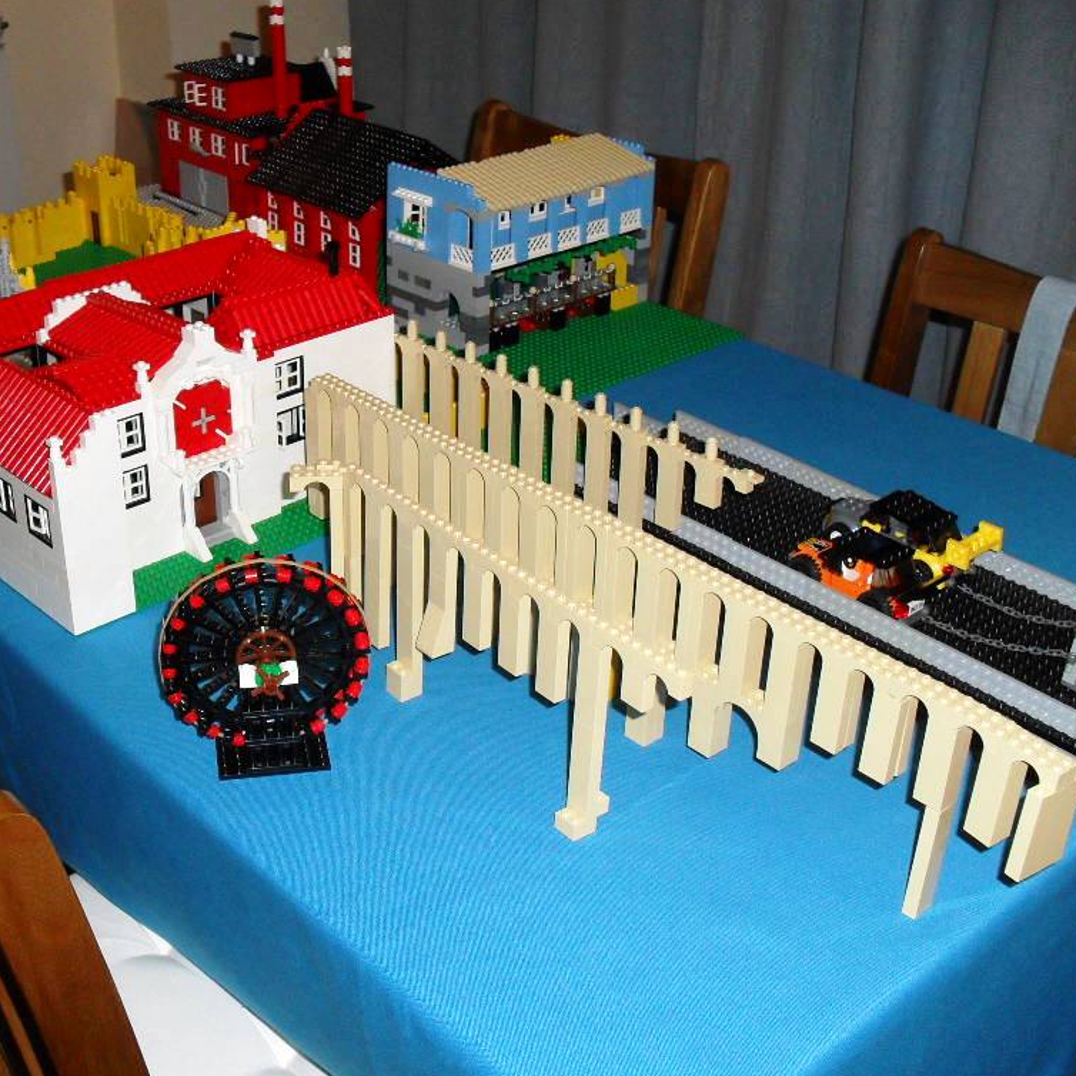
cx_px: 410
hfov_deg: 39.8
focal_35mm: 42
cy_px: 538
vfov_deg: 40.0
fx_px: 1477
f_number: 3.2
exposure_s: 1/45
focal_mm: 6.3
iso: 200
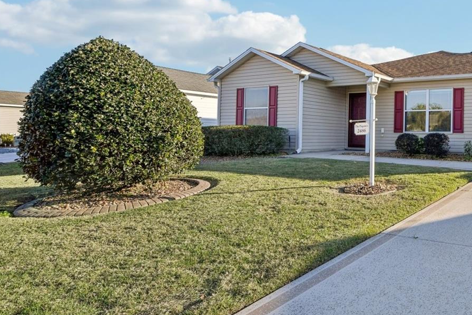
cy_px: 102
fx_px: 328
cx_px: 414
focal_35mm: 25
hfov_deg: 61.7
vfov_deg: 50.2
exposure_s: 1/500
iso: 400
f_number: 8
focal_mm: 14
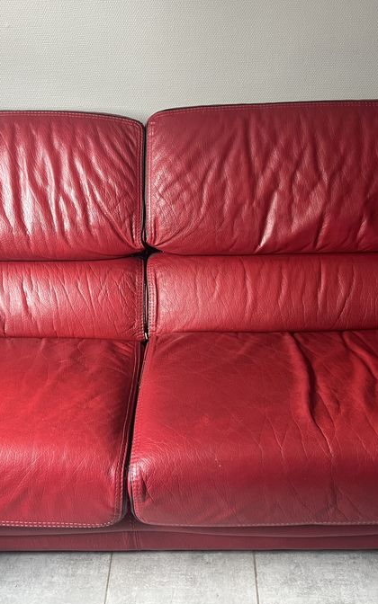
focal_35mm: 41
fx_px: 676
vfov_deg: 48.2
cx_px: 176
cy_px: 292
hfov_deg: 31.2
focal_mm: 5.1
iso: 200
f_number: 1.6
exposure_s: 1/50
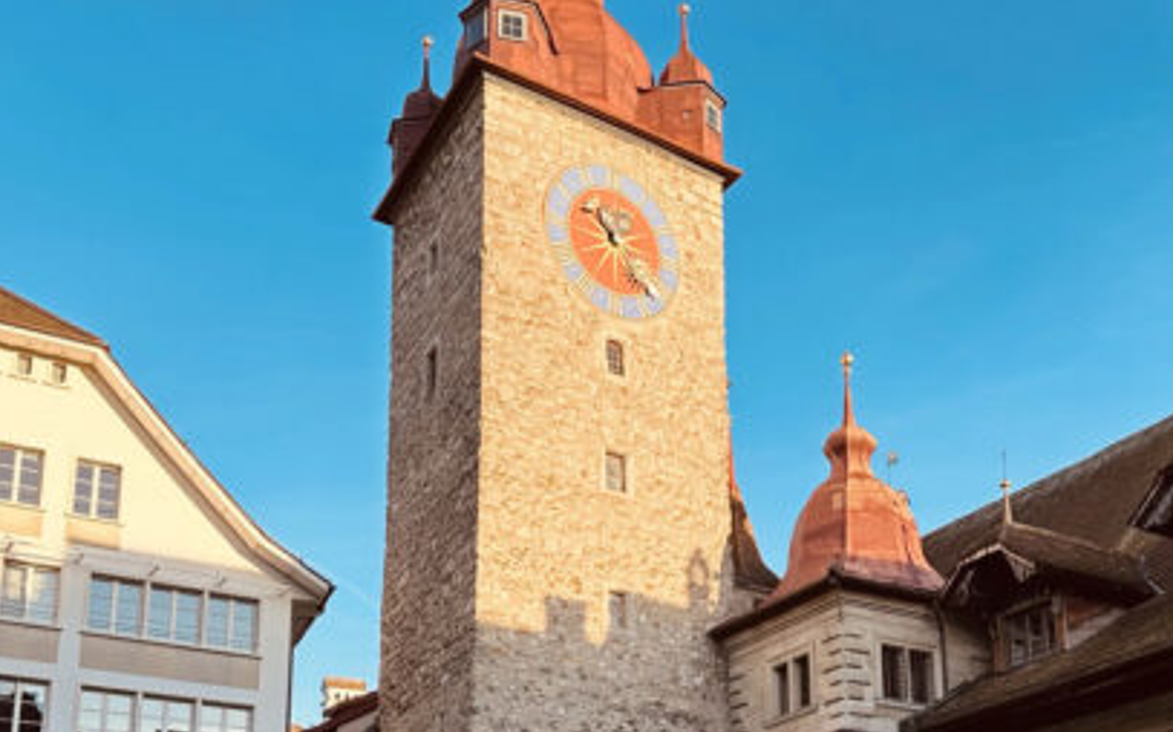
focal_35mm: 35
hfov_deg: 55.3
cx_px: 574
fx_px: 1118
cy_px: 478
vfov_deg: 35.9
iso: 80
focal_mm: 6.86
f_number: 1.78
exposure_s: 1/887
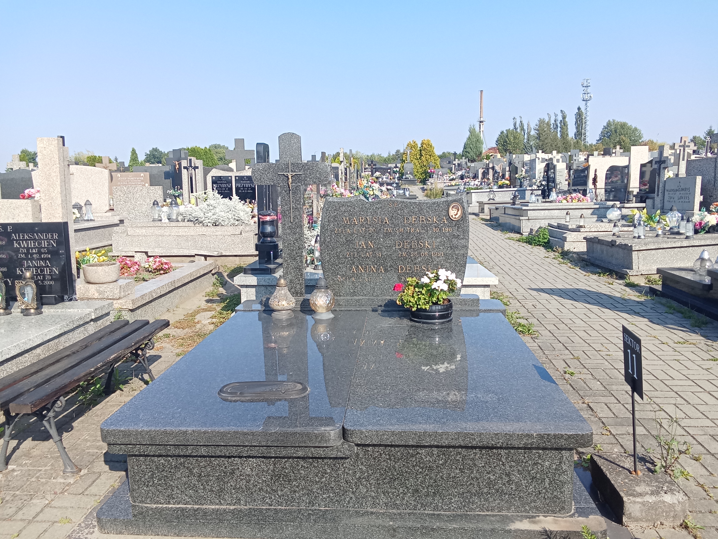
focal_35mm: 27
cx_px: 359
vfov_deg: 51.4
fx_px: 560
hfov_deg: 65.3
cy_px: 270
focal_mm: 2.79
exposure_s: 1/957
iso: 100
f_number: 2
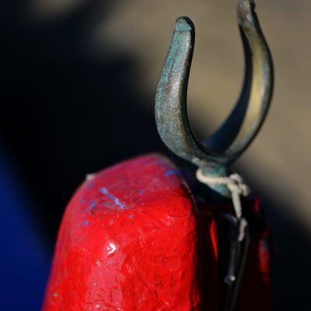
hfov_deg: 12.9
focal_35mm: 135
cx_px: 155
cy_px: 188
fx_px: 1372
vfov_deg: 12.9
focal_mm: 105
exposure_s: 1/1600
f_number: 3
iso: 100
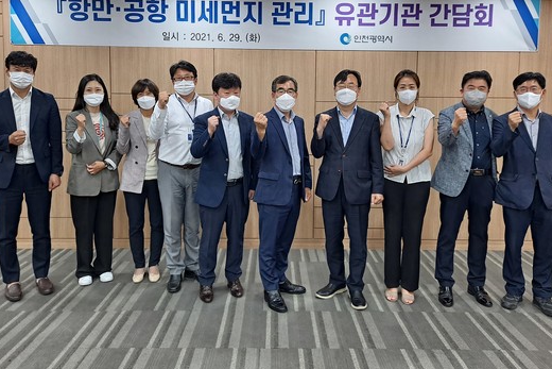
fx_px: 460
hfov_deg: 61.9
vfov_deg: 43.3
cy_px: 137
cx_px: 278
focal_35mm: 30
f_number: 2
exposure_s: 1/60
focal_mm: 4.6
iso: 125
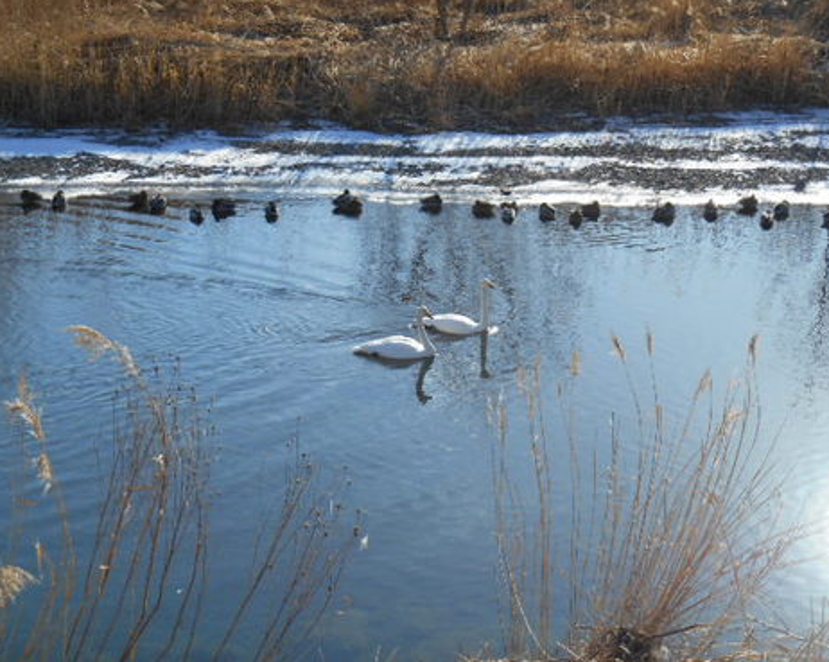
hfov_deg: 25.7
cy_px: 327
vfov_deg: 20.7
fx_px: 1814
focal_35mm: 74
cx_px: 414
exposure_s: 1/400
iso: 80
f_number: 4.5
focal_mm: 12.5
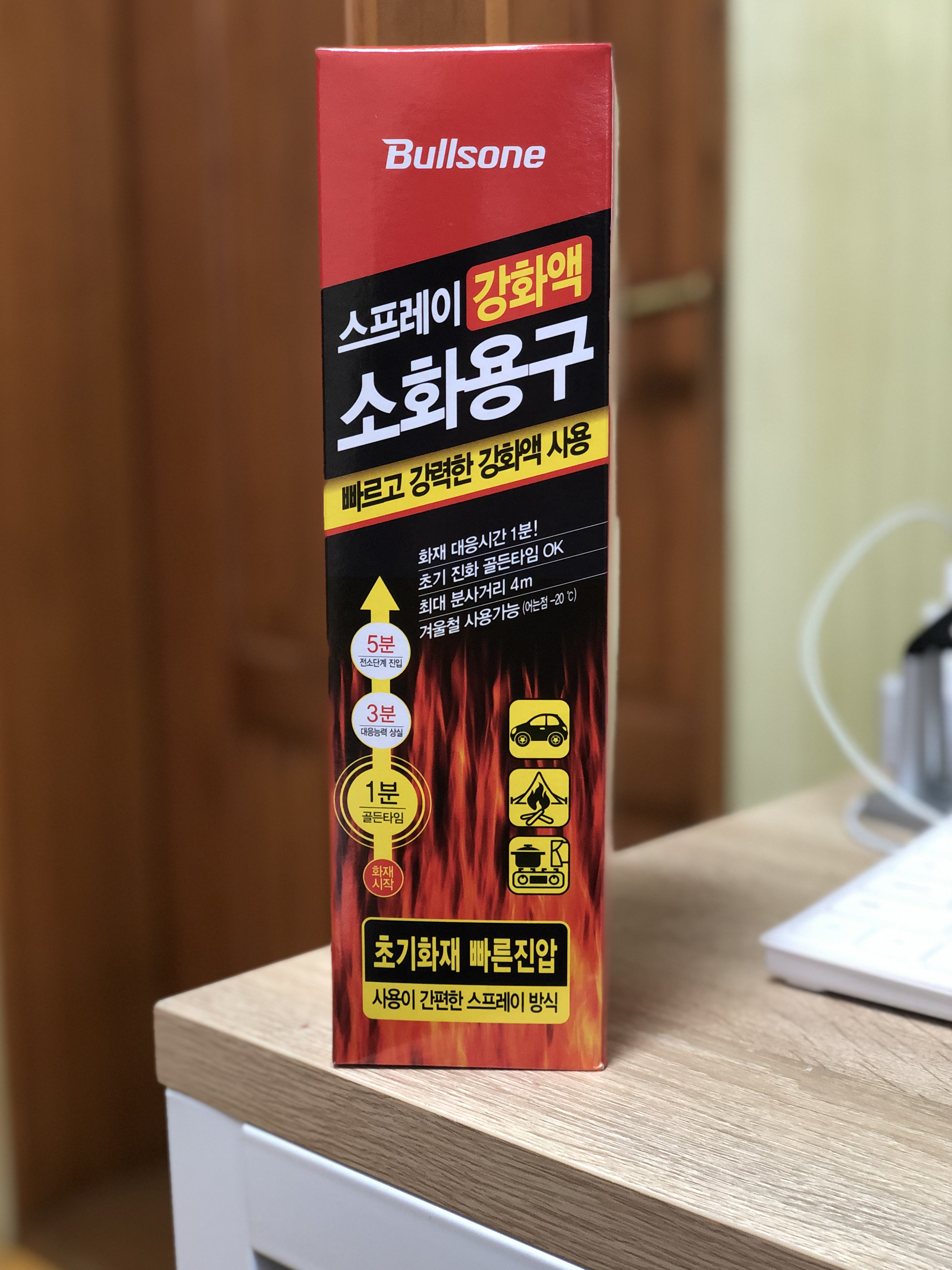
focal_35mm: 53
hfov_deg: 27.5
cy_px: 647
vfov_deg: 36.2
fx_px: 1943
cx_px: 472
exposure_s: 1/30
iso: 125
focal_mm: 6
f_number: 2.4
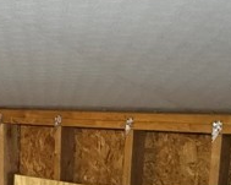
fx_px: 506
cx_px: -35
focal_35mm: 74
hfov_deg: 23.8
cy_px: 198
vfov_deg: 19.9
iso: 1000
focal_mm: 2.22
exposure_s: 1/60
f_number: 2.2
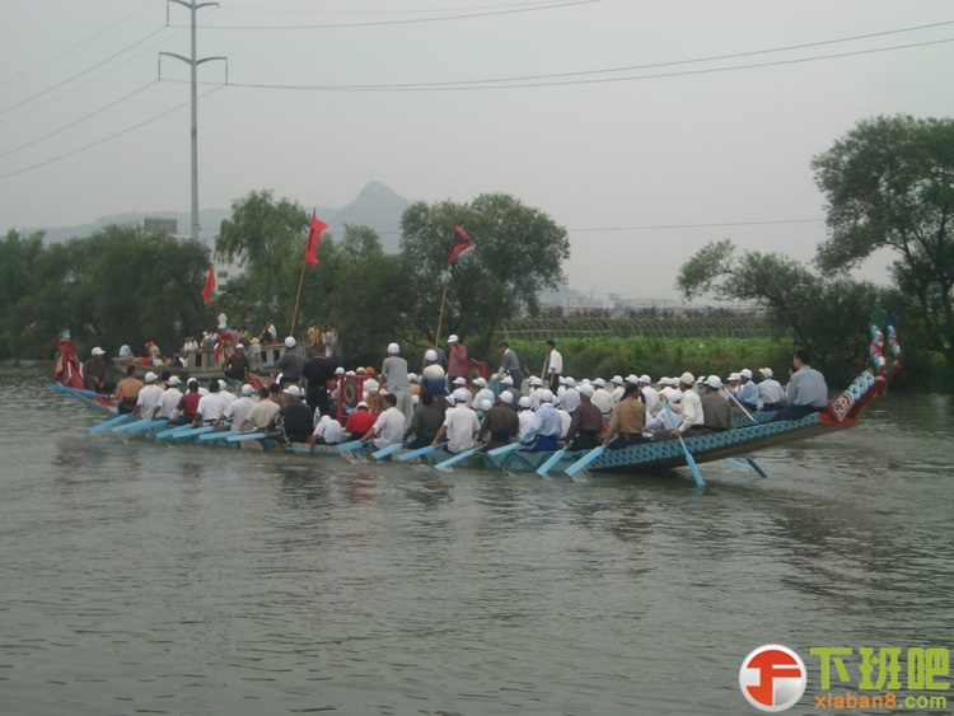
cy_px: 358
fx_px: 1709
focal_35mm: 62
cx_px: 477
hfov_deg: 31.2
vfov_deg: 23.7
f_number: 3.5
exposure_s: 1/250
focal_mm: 10.2
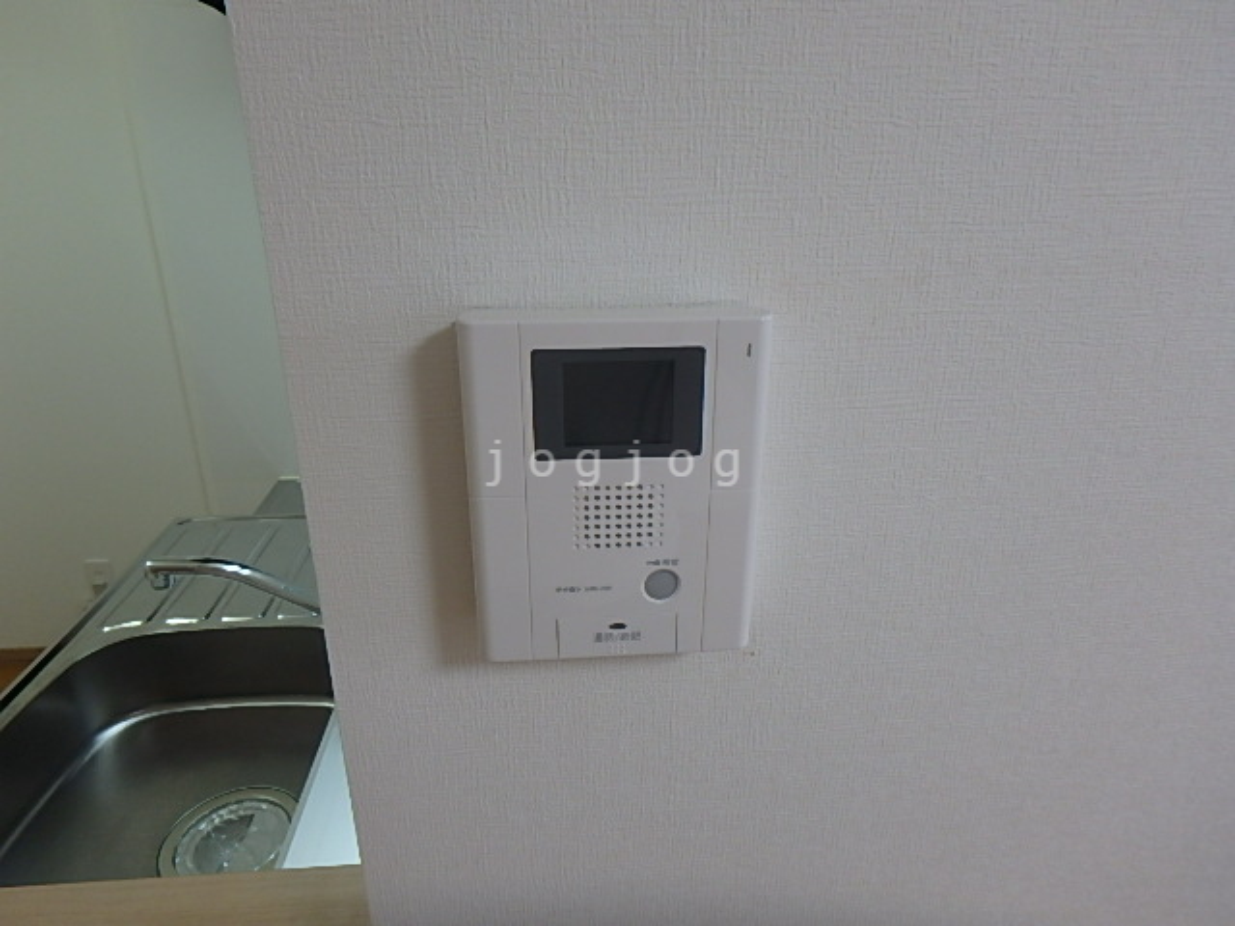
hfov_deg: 79.0
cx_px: 618
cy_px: 463
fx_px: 749
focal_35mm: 21
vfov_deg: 63.4
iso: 200
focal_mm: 3.7
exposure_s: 1/40
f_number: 3.5
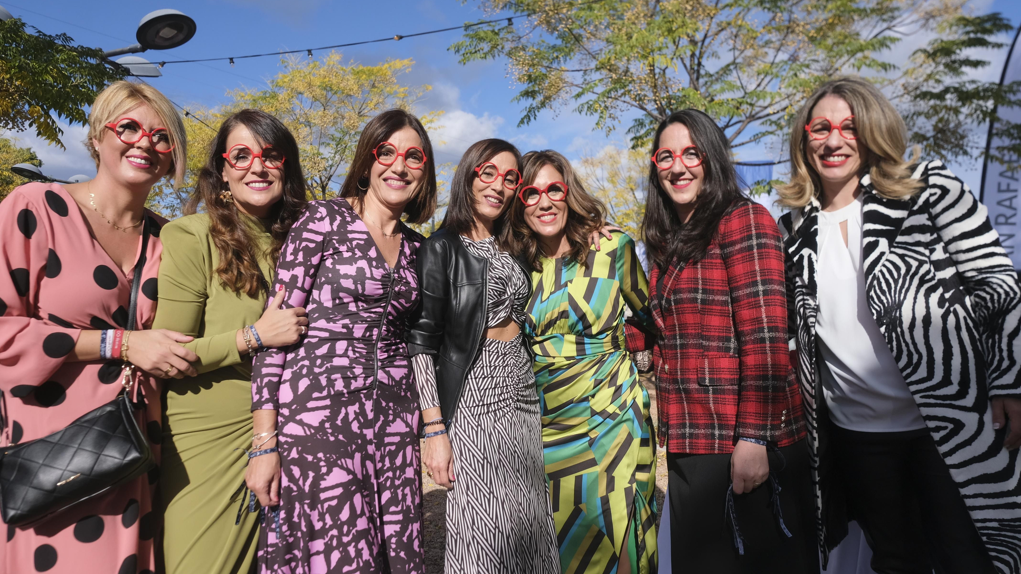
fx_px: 704
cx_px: 516
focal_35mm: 26
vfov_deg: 44.4
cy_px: 284
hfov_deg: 71.9
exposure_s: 1/1600
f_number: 5.6
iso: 400
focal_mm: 16
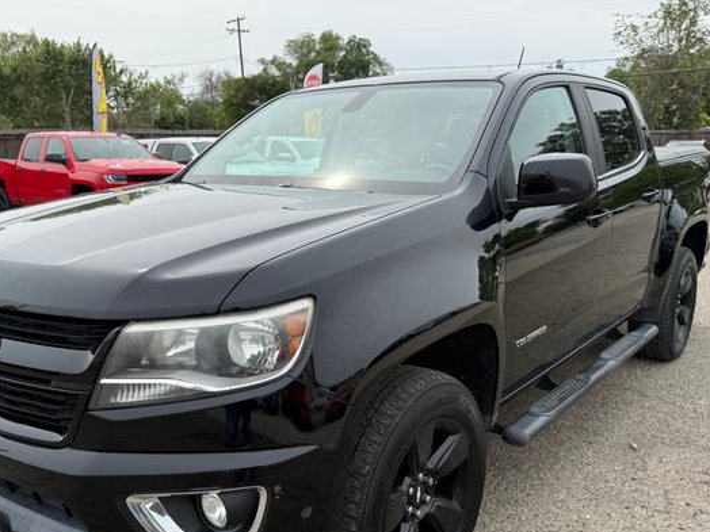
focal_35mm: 33
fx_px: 677
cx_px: 333
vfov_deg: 42.8
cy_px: 311
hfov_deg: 55.3
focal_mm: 6.76
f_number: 1.78
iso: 80
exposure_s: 1/3145
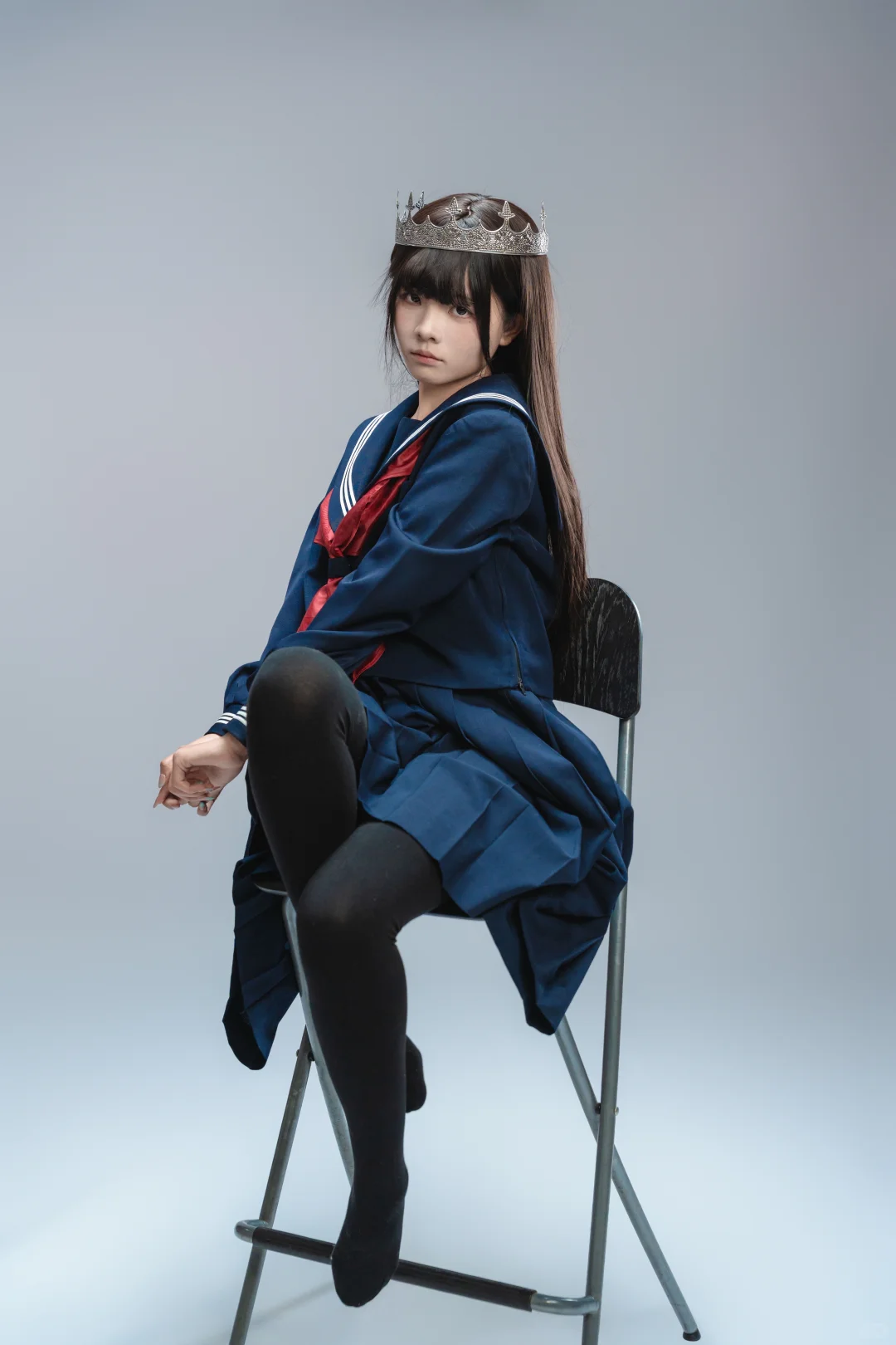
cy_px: 672
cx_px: 448
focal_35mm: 50
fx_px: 1848
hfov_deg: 27.3
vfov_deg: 40.0
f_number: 4
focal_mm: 49.5
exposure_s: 1/160
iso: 640
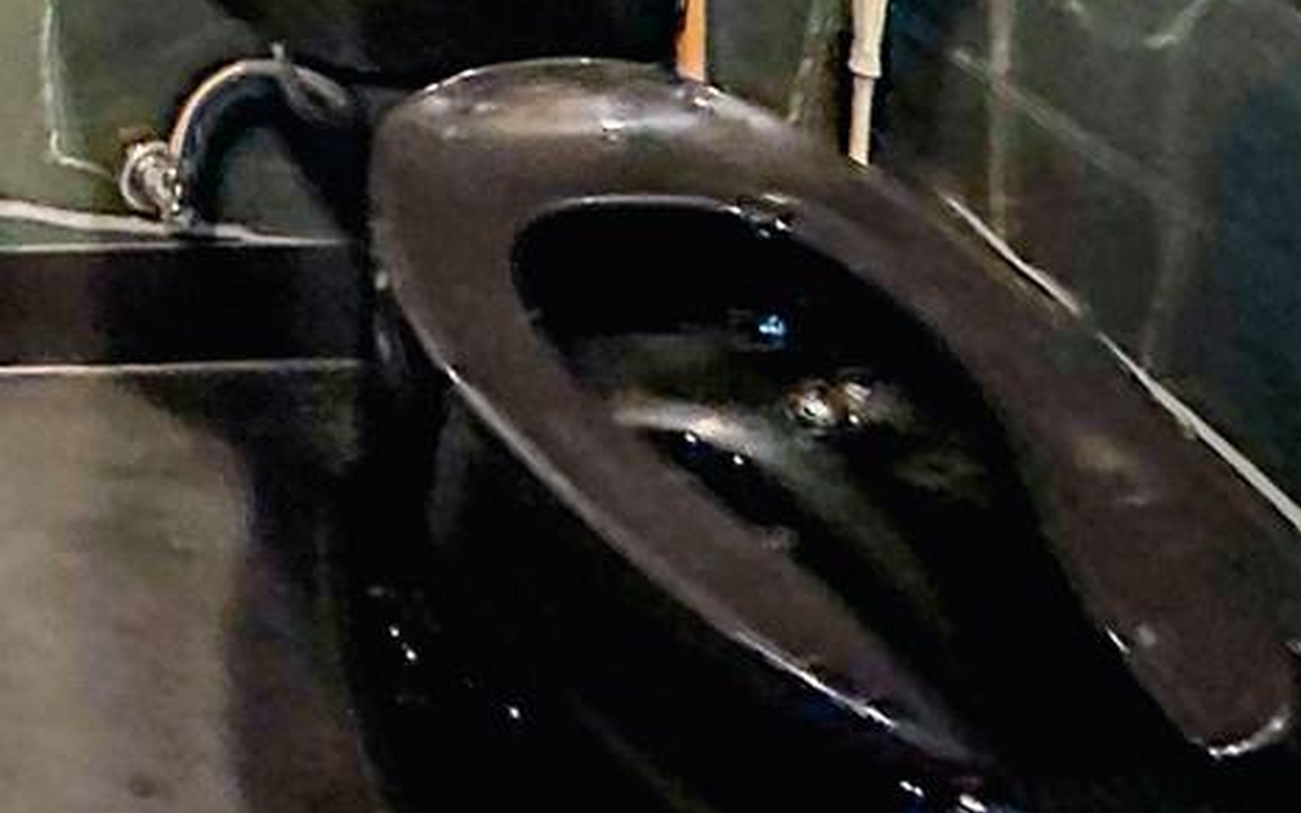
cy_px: -542
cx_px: -402
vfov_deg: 20.2
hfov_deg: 30.8
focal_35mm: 51
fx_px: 1808
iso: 1250
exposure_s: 1/40
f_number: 2.2
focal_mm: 2.22
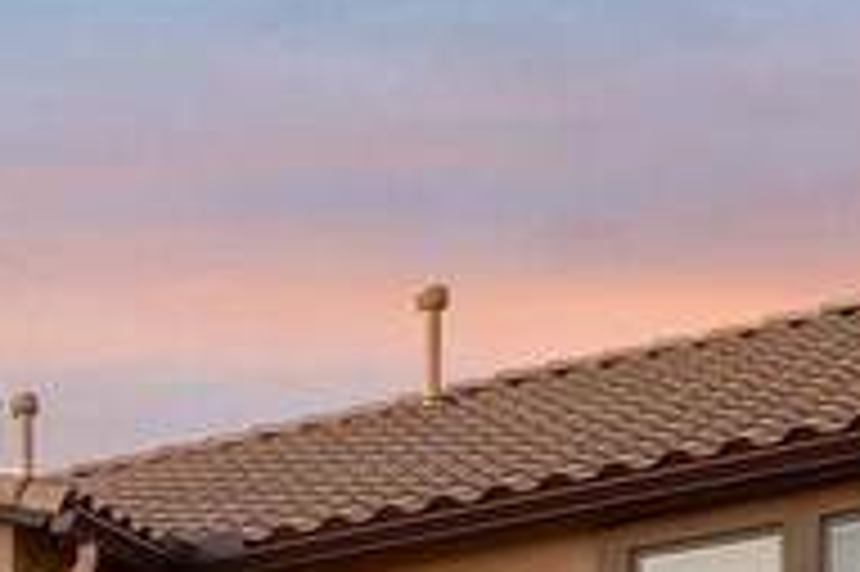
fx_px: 2721
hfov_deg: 14.4
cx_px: -946
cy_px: 1295
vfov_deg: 10.6
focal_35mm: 114
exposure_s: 1/2
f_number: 8
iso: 400
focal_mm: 17
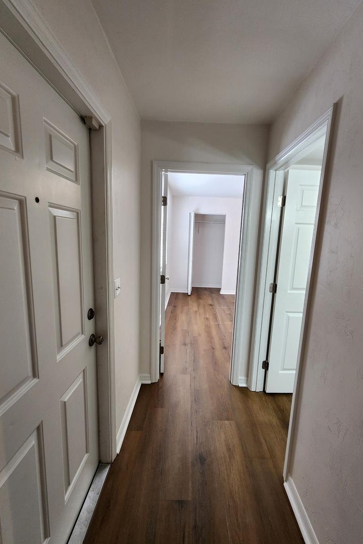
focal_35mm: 14
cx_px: 190
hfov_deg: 81.2
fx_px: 212
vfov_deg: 104.2
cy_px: 274
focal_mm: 2.2
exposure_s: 1/60
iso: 160
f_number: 2.2
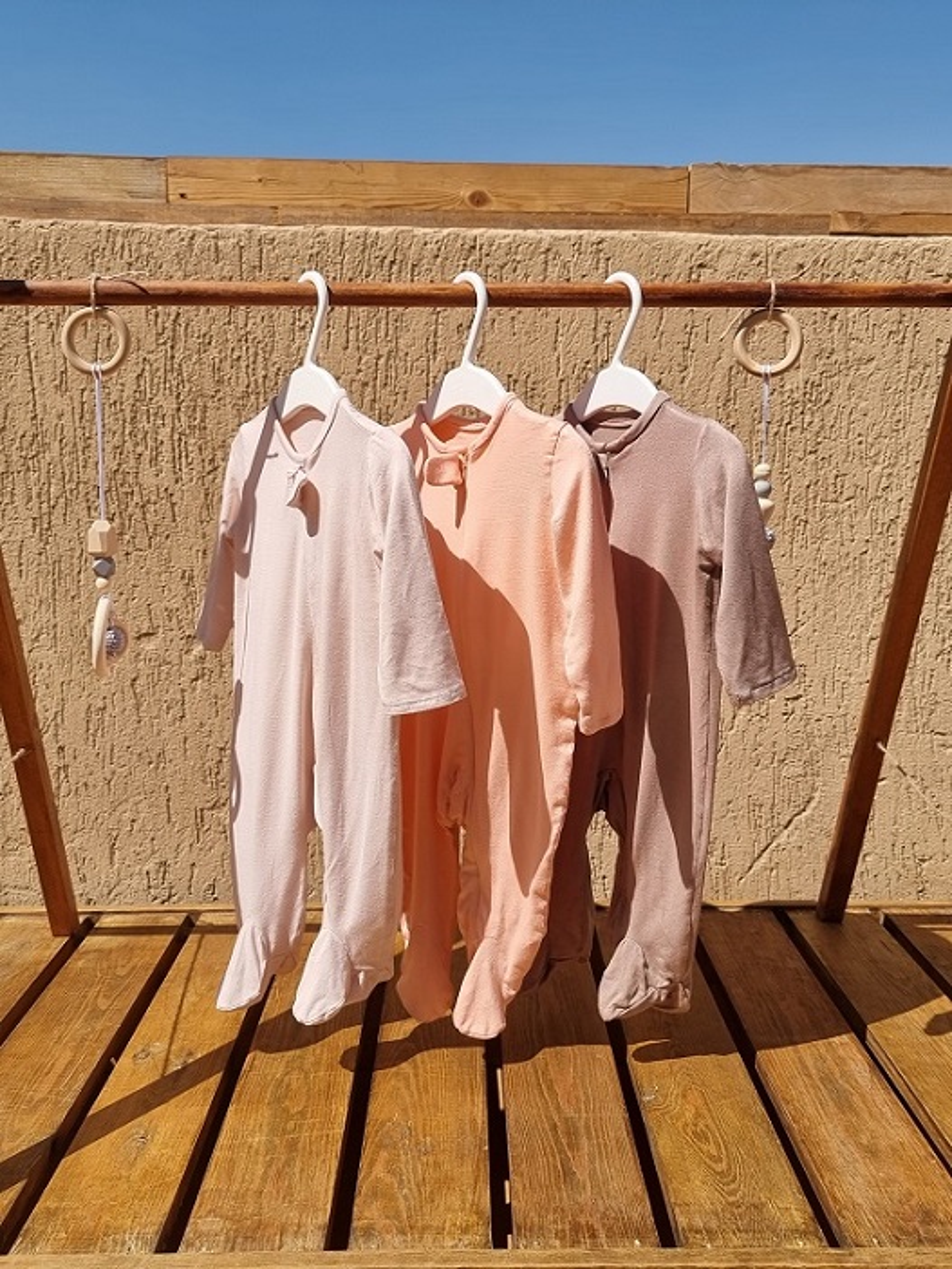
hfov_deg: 56.8
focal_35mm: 24
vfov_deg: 71.6
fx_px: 880
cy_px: 634
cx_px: 476
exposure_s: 1/1667
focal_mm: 6.7
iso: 50
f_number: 1.8
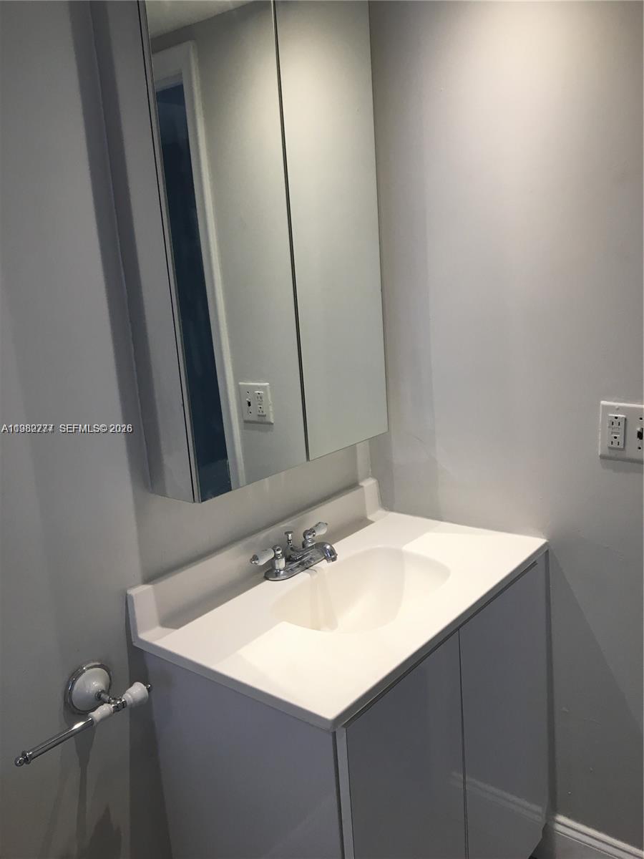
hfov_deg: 48.2
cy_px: 430
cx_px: 322
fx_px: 719
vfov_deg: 61.7
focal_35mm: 29
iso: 32
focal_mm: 4.15
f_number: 2.2
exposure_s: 1/33
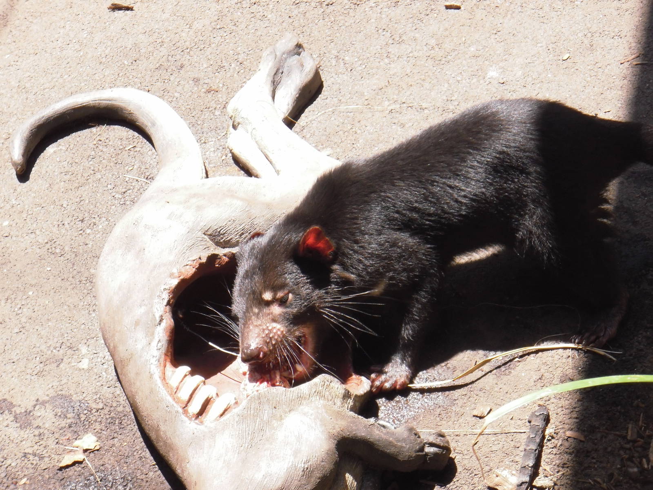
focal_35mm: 114
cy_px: 245
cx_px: 326
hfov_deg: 17.3
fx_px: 2151
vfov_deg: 13.0
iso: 100
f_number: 5
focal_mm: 20.1
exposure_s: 1/125
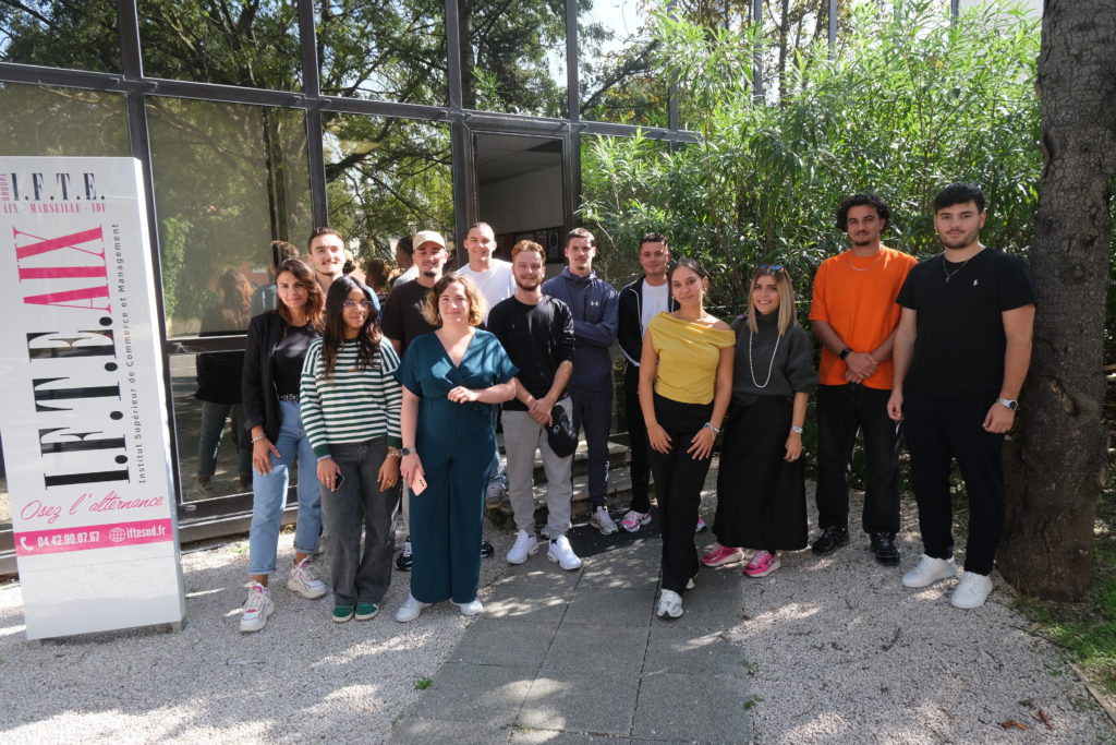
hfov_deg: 73.7
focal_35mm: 24
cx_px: 558
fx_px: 744
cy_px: 372
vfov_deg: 53.1
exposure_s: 1/120
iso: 320
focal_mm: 16.1
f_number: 5.6
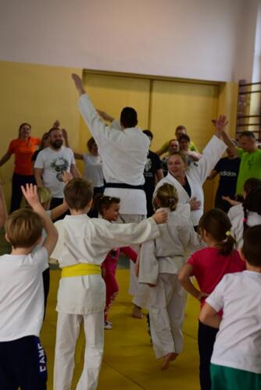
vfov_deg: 27.0
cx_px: 130
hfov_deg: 18.2
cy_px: 195
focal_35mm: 75
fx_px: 814
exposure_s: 1/200
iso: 320
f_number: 2.5
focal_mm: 50
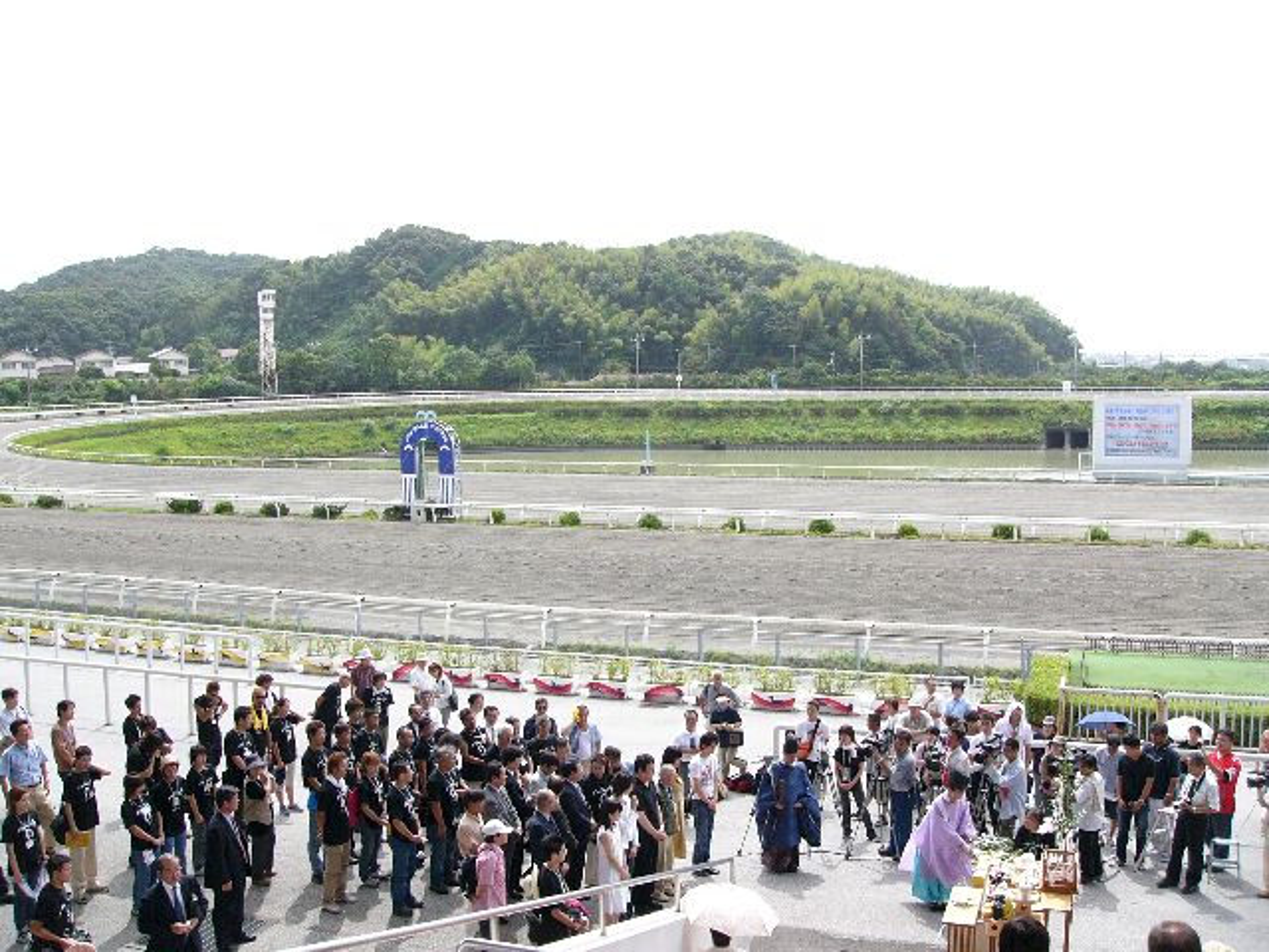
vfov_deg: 39.7
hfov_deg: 51.4
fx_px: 1320
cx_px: 634
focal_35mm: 36
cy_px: 476
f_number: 2.8
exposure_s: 1/1000
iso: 100
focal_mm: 6
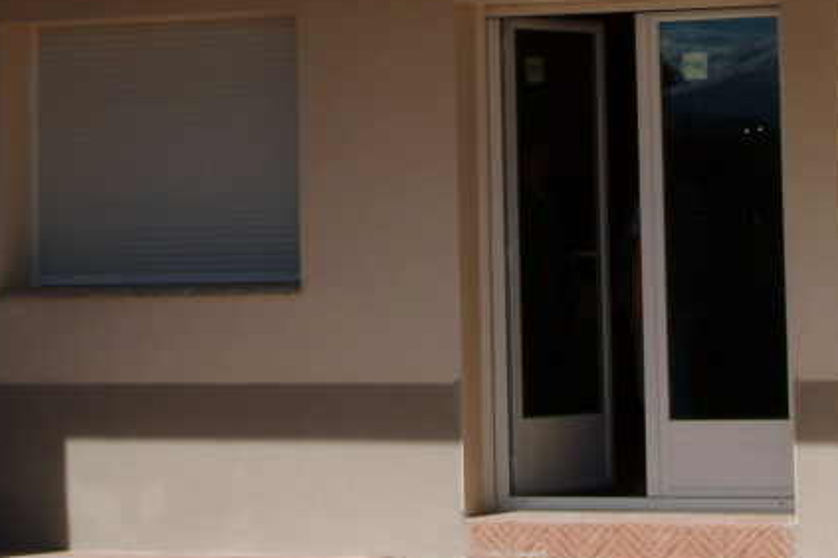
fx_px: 3119
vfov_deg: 10.0
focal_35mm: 134
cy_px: -168
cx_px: 522
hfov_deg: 15.3
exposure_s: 1/60
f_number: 19
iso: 100
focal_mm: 28
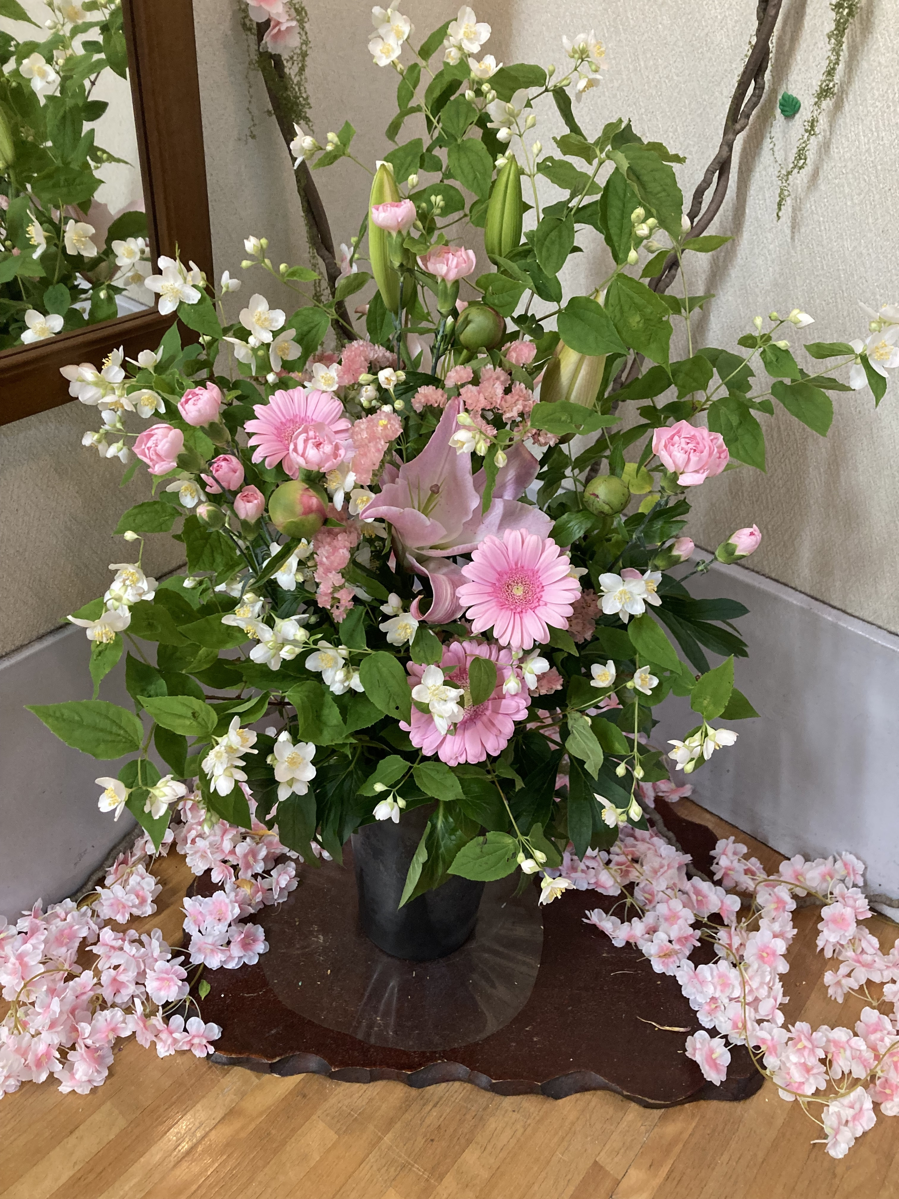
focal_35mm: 28
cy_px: 600
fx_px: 970
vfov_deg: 63.4
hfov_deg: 49.7
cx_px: 450
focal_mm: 4
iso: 250
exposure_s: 1/60
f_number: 1.8
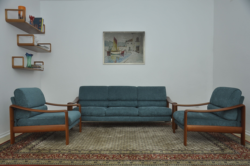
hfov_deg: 59.6
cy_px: 83
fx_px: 218
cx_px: 125
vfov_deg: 41.6
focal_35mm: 32
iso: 280
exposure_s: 1/200
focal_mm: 21
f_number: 4
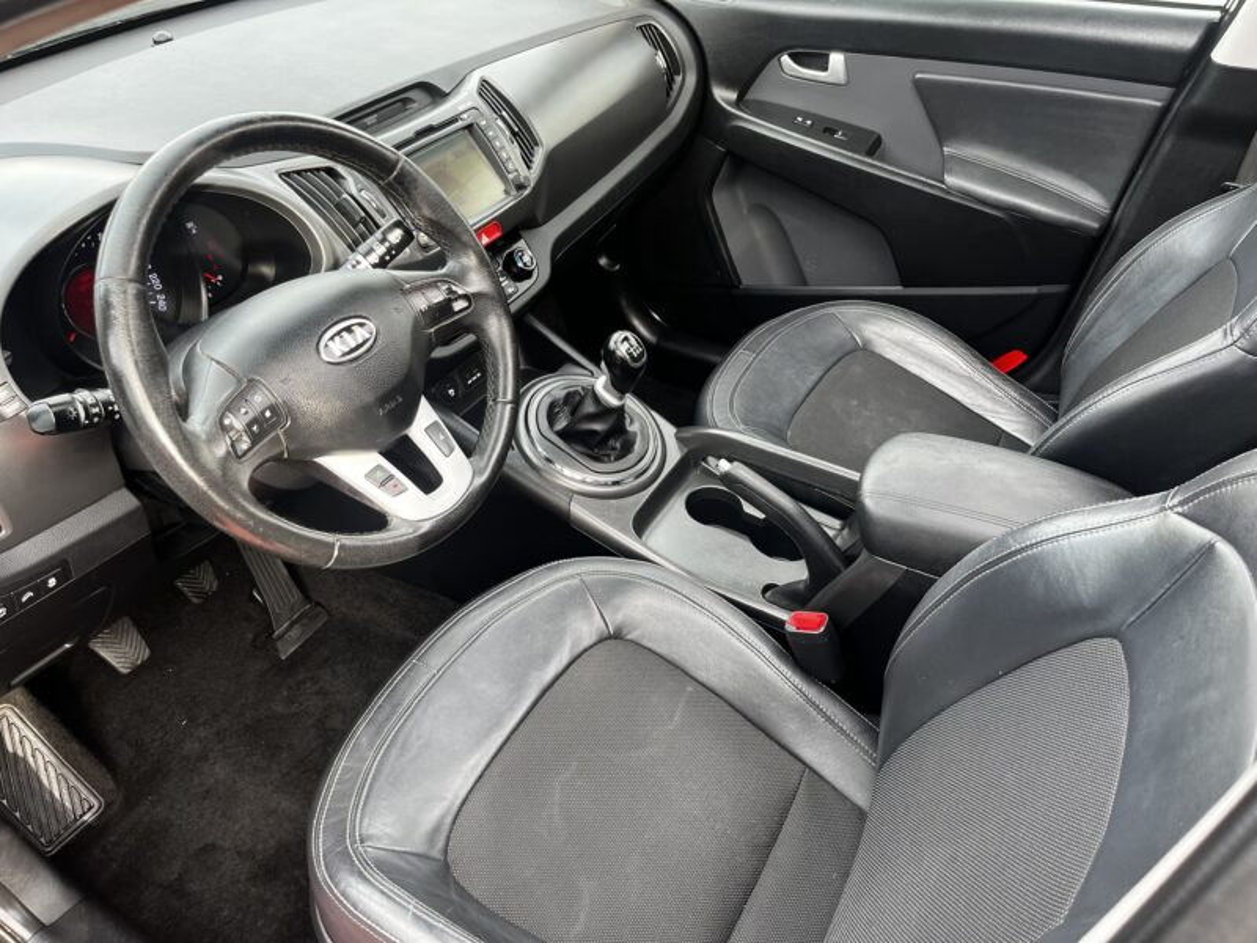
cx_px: 628
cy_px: 472
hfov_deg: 67.3
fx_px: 944
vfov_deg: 53.1
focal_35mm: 26
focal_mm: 5.1
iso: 80
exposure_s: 1/121
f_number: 1.6
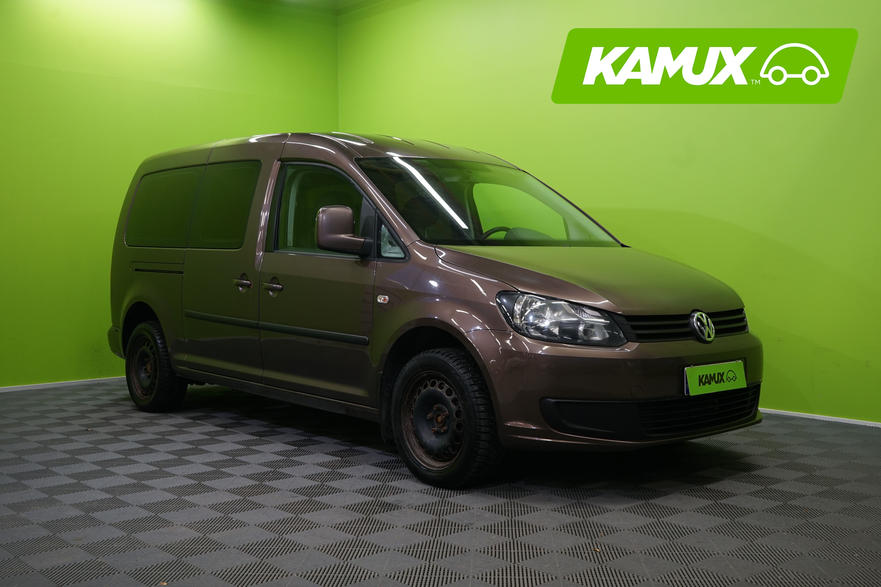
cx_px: 440
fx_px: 930
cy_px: 294
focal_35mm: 38
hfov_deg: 50.7
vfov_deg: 35.1
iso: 640
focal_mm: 38
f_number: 6.3
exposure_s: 1/40
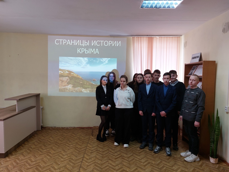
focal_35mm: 24
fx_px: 159
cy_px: 86
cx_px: 114
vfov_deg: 56.8
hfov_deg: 71.6
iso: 160
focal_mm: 5.23
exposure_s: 1/50
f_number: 1.8
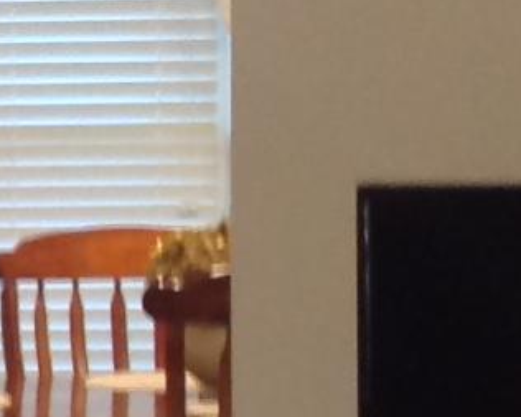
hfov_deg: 6.4
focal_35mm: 280
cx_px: -1016
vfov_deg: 5.5
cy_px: 325
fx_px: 4319
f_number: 2.4
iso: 160
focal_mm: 4.28
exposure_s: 1/15
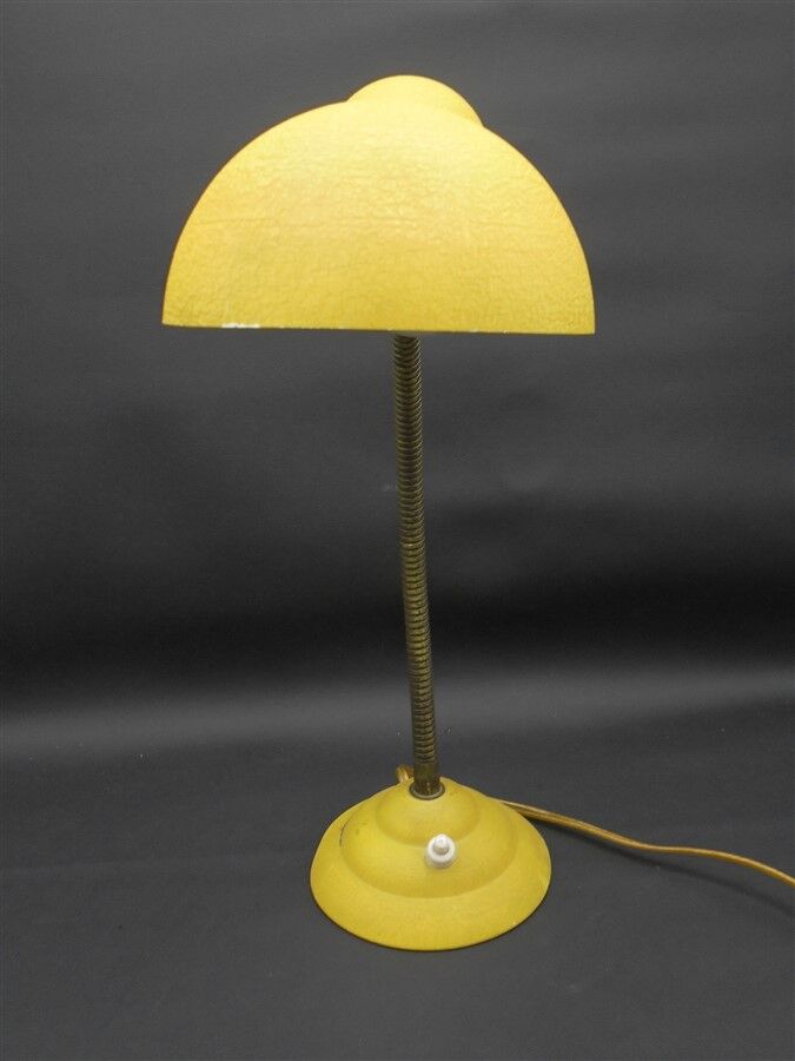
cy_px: 530
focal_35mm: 38
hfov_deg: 37.7
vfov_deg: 49.0
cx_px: 398
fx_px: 1164
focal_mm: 6.9
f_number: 4.2
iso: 200
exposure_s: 1/30
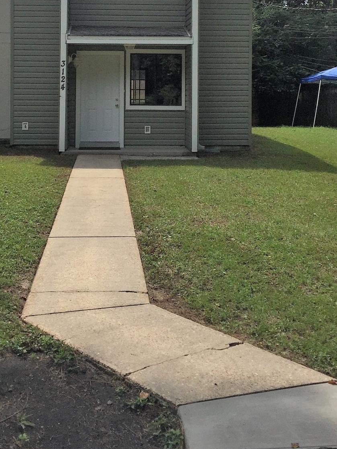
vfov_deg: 35.4
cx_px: 134
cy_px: 77
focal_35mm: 52
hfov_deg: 28.0
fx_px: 675
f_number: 2.2
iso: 32
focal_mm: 4.15
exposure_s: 1/3597
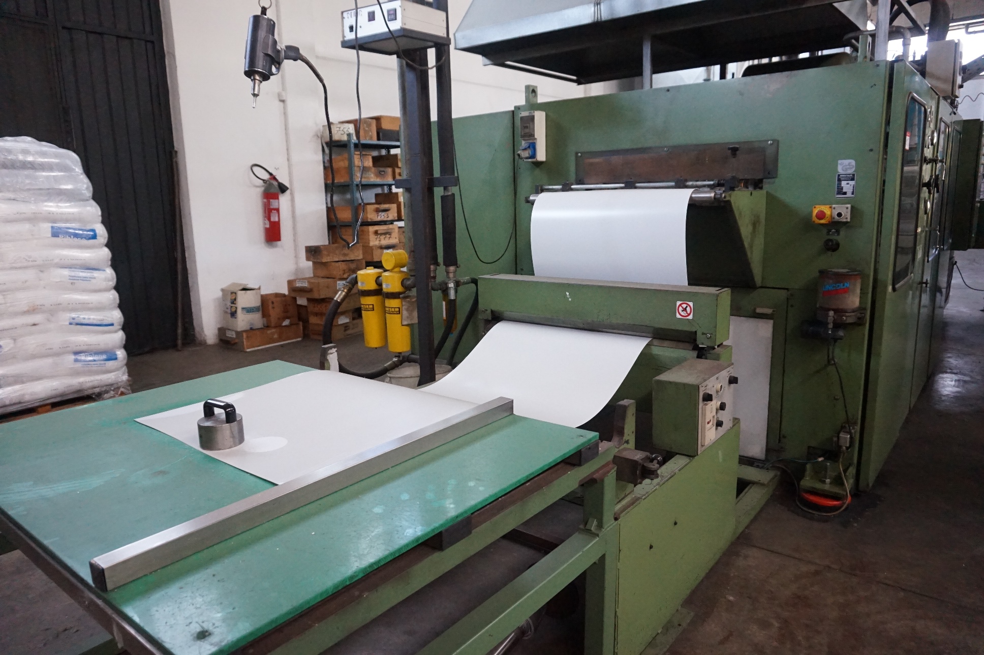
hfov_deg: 73.8
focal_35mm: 24
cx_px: 492
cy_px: 328
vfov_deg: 53.1
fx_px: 656
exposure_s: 1/125
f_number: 3.5
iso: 3200
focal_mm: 16
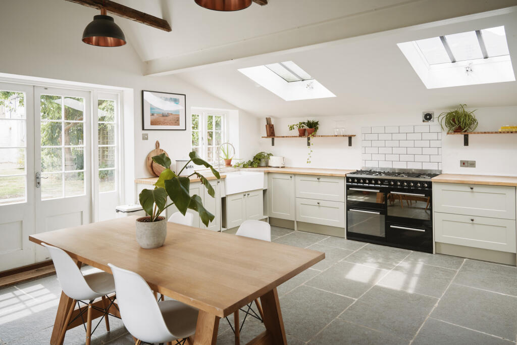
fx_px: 345
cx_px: 258
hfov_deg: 73.7
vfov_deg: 53.1
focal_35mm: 24
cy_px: 172
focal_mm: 24
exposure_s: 1/40
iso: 100
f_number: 6.3
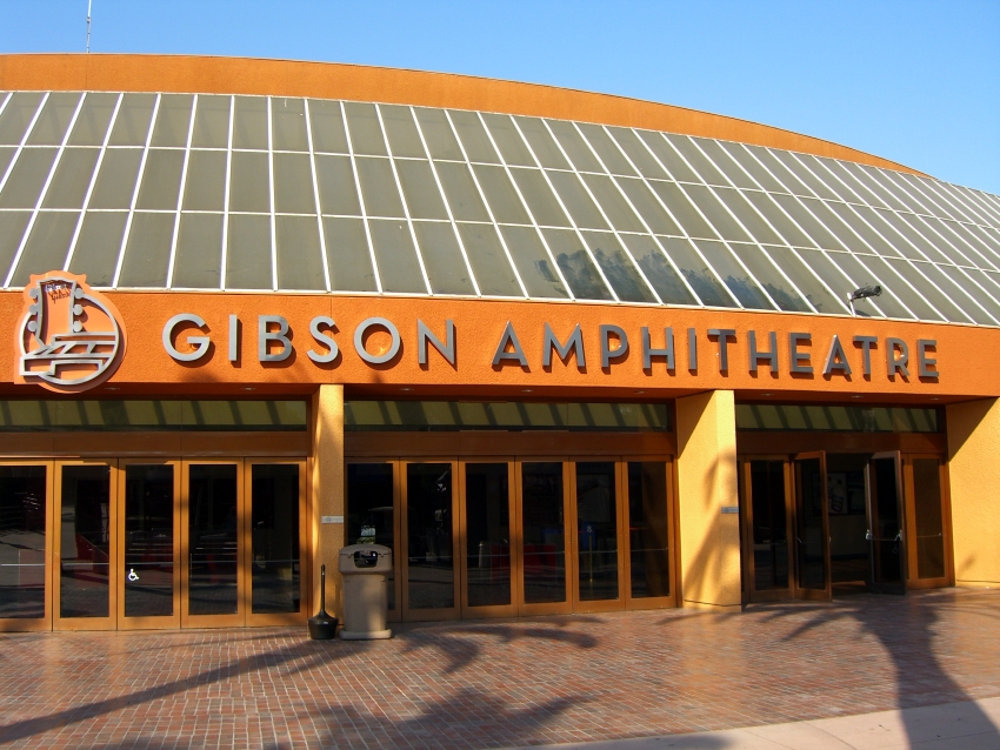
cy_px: 375
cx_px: 500
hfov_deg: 49.0
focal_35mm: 38
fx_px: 1098
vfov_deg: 37.7
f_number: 4
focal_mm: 7.9
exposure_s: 1/400
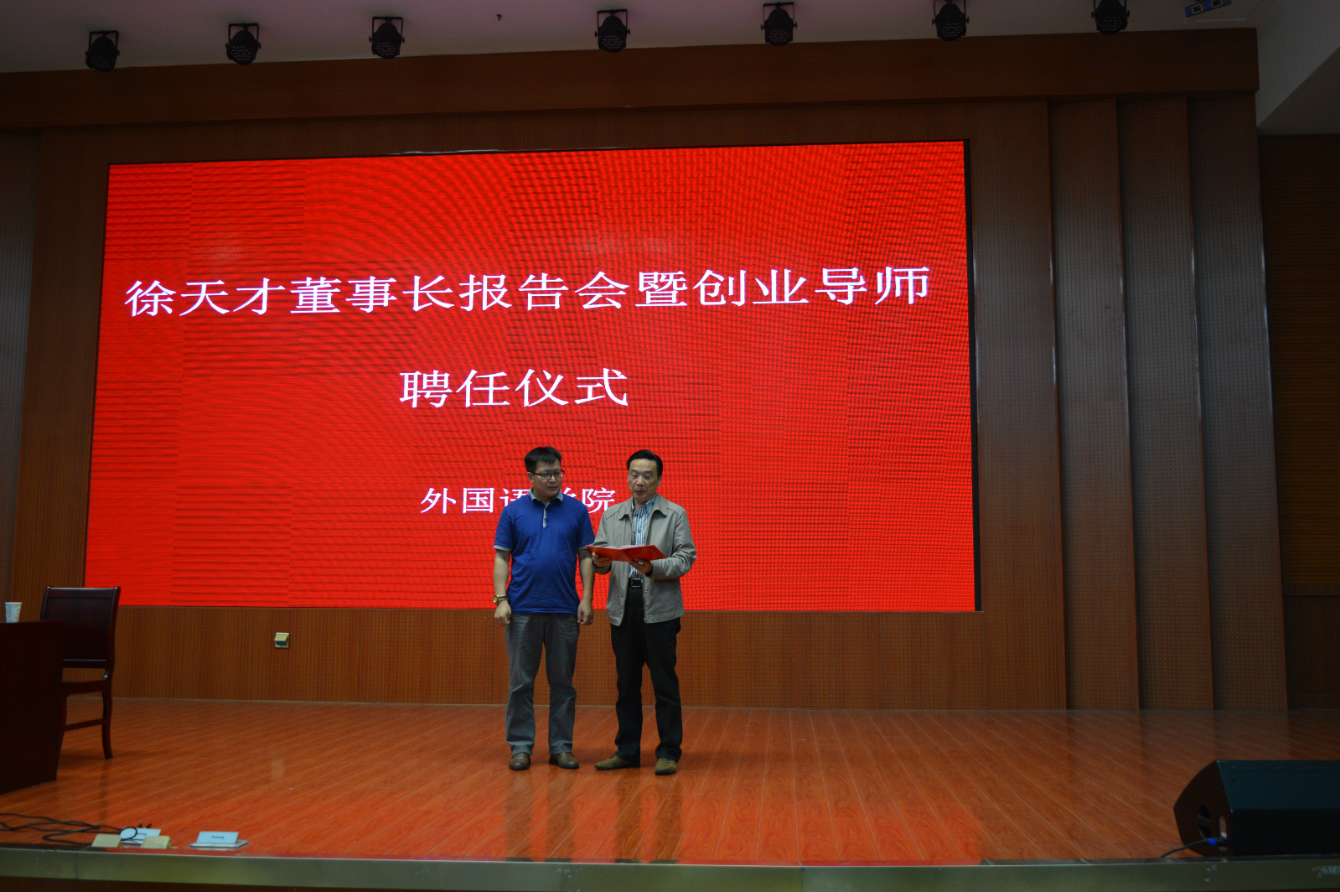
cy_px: 446
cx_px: 670
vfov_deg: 39.9
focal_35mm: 33
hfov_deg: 57.3
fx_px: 1228
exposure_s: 1/40
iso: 400
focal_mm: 22
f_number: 3.8
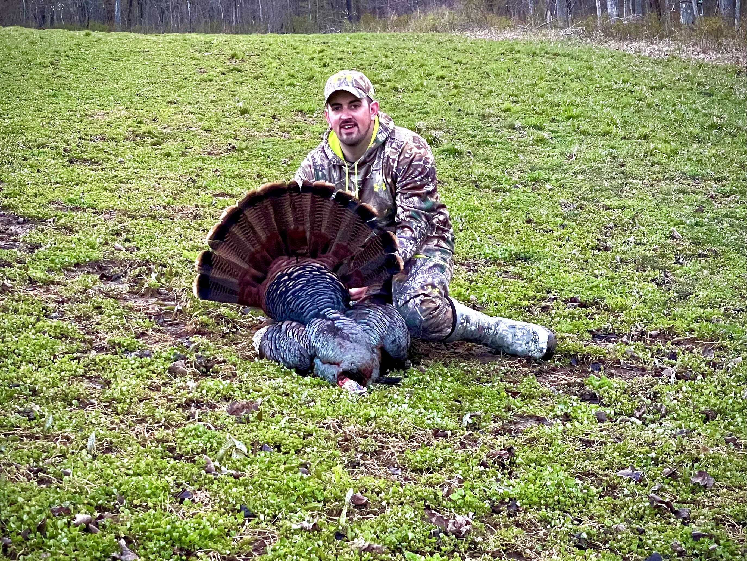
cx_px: 374
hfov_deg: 36.8
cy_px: 280
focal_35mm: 52
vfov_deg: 28.0
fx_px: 1122
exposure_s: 1/60
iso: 400
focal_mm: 6
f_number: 2
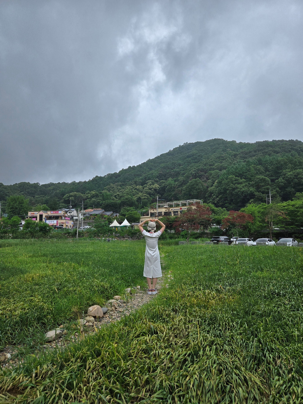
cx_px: 152
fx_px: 268
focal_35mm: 23
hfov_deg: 58.9
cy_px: 202
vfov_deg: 73.9
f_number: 1.8
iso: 80
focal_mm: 5.4
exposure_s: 1/2537
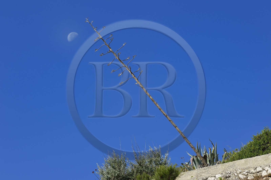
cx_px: 136
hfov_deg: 11.8
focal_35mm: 175
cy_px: 90
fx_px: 1316
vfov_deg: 7.8
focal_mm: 175
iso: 200
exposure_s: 1/800
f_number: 8
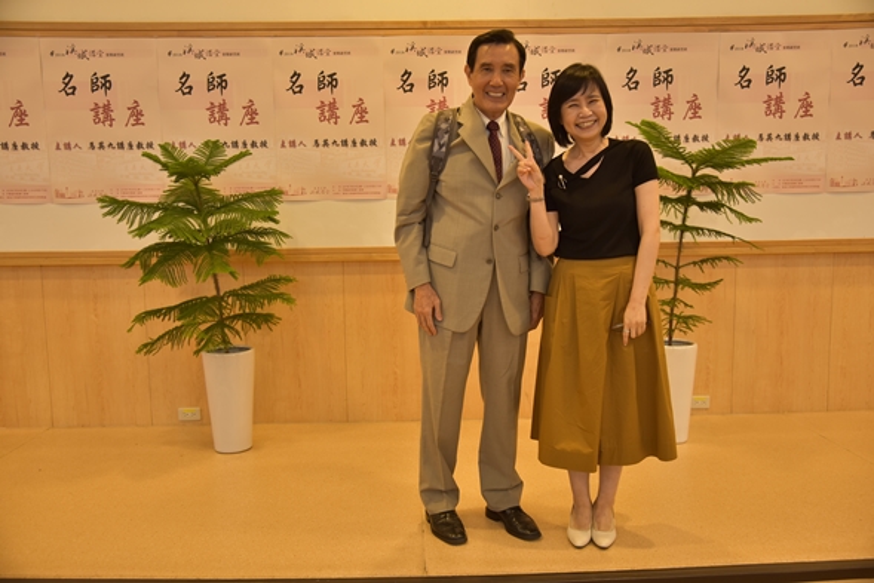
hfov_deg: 60.3
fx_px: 753
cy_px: 292
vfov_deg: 42.3
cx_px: 437
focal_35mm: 31
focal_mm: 31
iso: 500
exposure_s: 1/30
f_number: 4.5
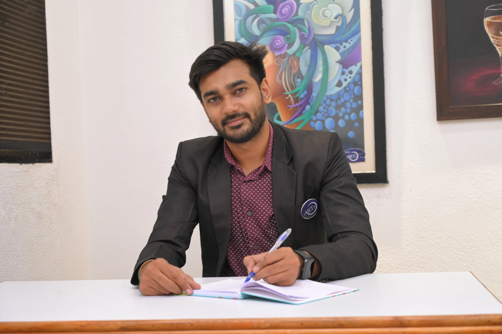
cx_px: 251
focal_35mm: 55
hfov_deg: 36.3
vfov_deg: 24.6
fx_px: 766
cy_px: 167
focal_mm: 55
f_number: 4
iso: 1000
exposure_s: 1/125
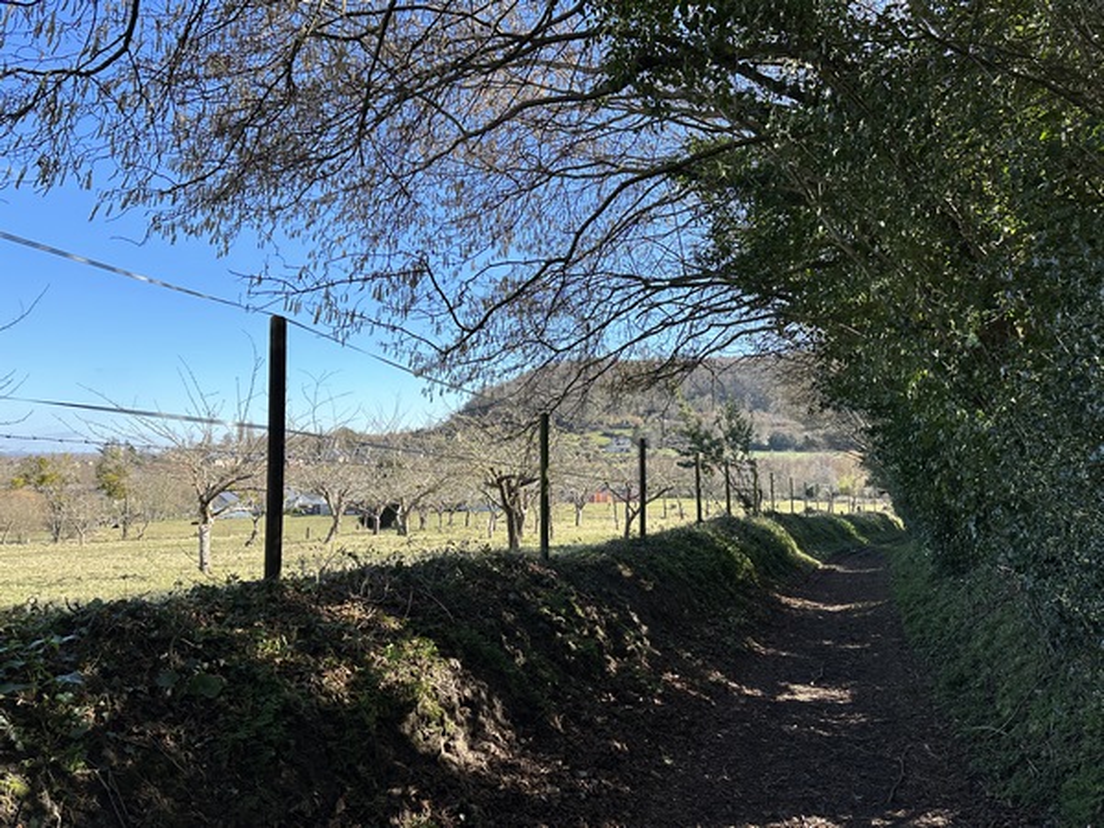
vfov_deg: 56.8
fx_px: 765
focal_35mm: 24
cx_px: 552
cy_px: 414
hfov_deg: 71.6
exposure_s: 1/1880
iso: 80
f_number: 1.78
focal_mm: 6.86
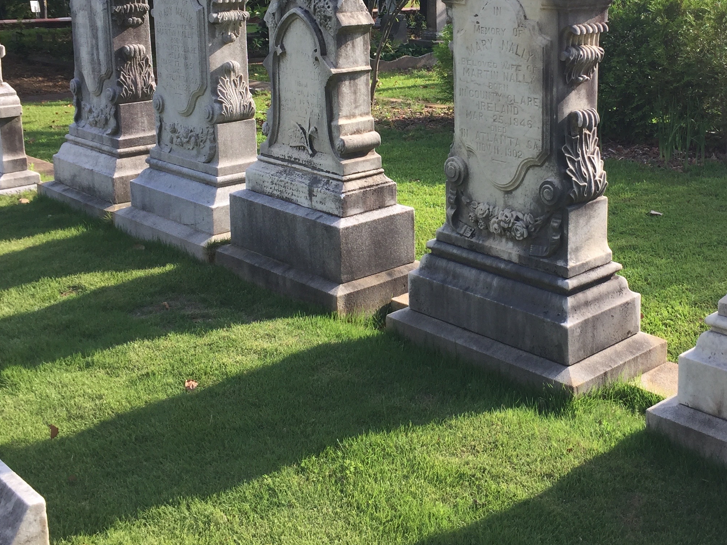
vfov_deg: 30.3
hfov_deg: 40.0
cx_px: 476
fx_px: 987
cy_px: 126
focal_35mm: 47
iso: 32
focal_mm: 4.15
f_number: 2.2
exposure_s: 1/476
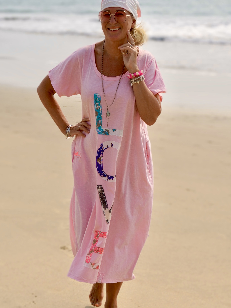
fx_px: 409
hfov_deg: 31.5
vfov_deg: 41.2
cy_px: 167
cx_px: 116
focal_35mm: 46
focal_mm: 28
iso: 100
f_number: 4.5
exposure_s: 1/1600
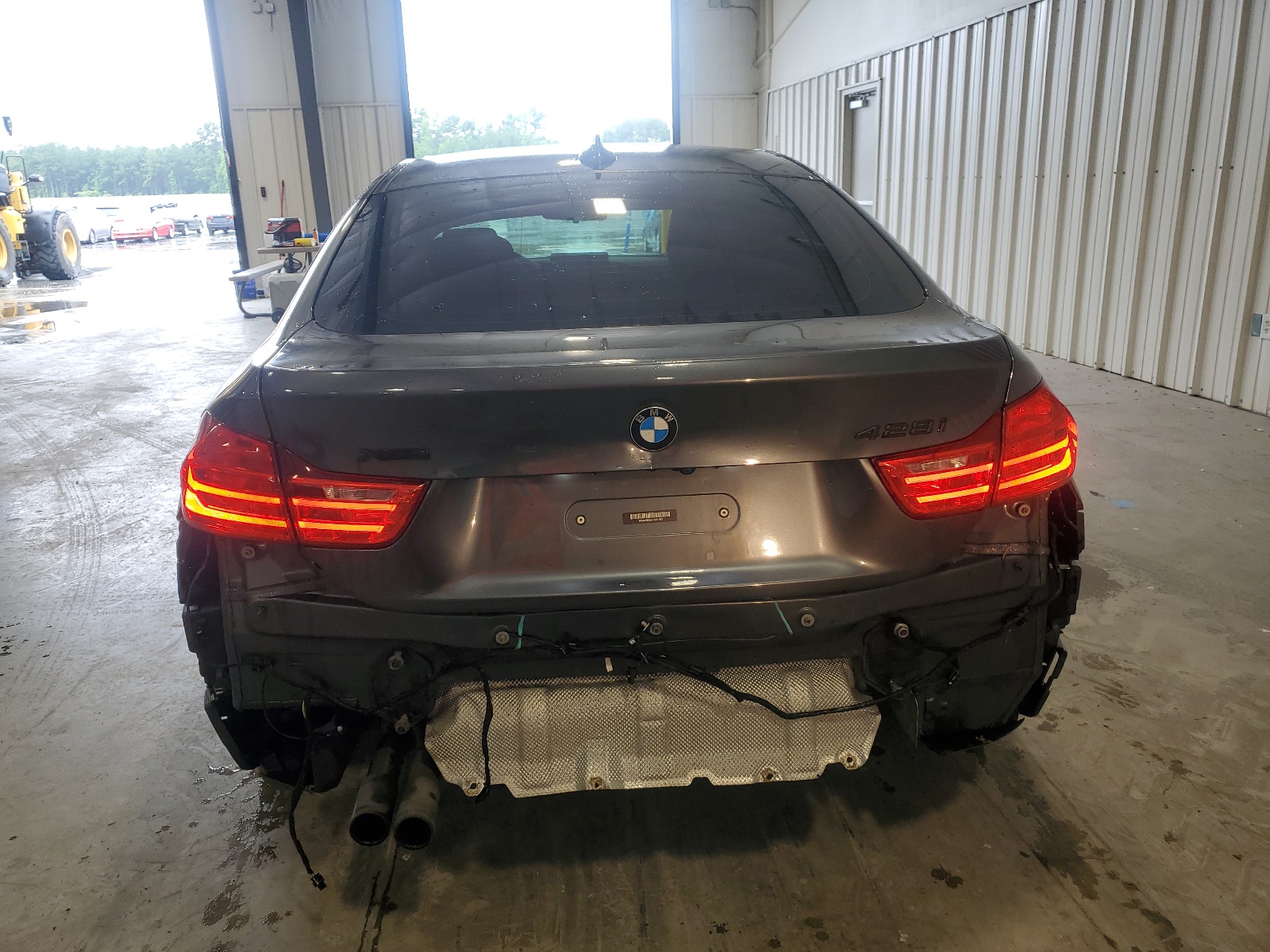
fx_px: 954
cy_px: 476
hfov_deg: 67.3
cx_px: 635
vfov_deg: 53.1
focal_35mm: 26
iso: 50
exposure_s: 1/122
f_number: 1.5
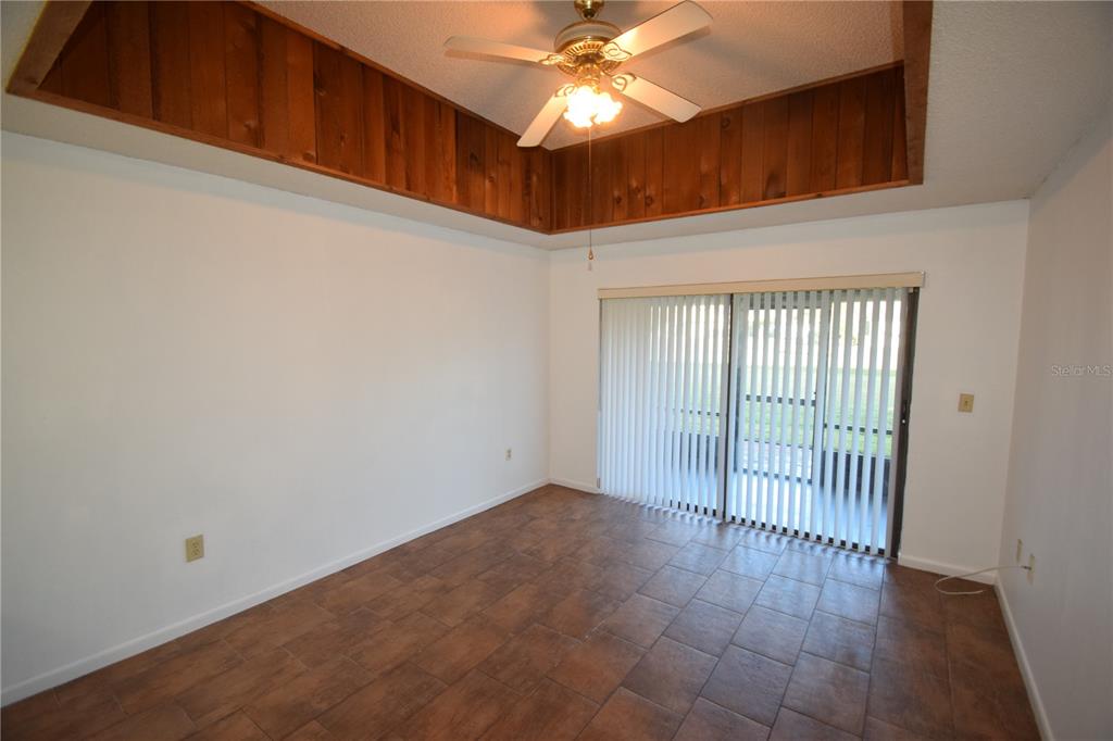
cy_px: 370
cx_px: 556
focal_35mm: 15
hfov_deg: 100.4
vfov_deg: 77.3
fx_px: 464
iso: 800
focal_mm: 10
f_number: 5
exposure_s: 1/100
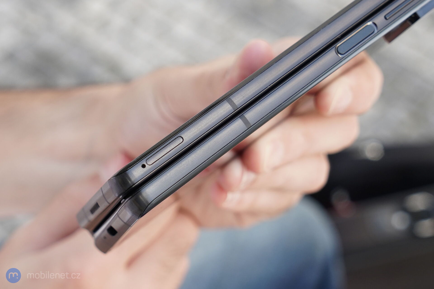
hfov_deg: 46.4
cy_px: 144
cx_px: 217
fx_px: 506
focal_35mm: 42
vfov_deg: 31.9
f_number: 6.3
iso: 800
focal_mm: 42
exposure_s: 1/250
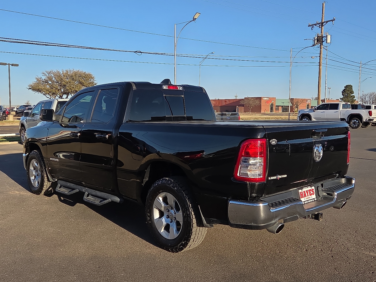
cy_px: 141
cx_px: 188
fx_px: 369
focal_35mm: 34
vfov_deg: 41.8
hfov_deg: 54.0
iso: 25
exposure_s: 1/1111
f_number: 1.8
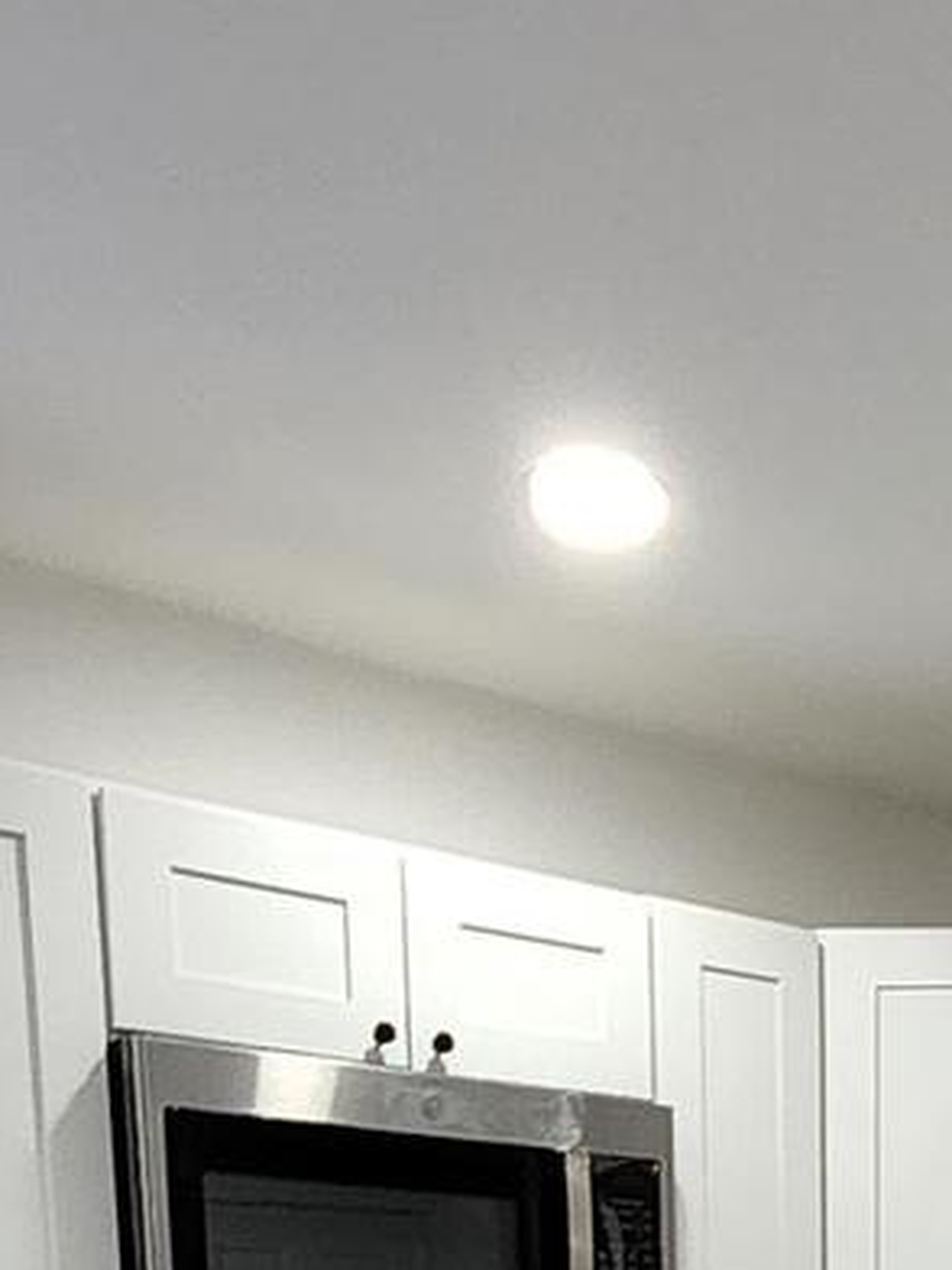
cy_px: 1643
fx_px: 1870
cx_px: 1010
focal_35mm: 51
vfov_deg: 30.0
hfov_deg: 26.6
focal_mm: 1.13
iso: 125
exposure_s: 1/60
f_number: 2.2
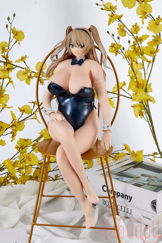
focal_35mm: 51
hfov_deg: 26.5
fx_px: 344
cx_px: 81
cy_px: 122
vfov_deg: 38.9
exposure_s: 1/125
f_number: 20
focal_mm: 51
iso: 250
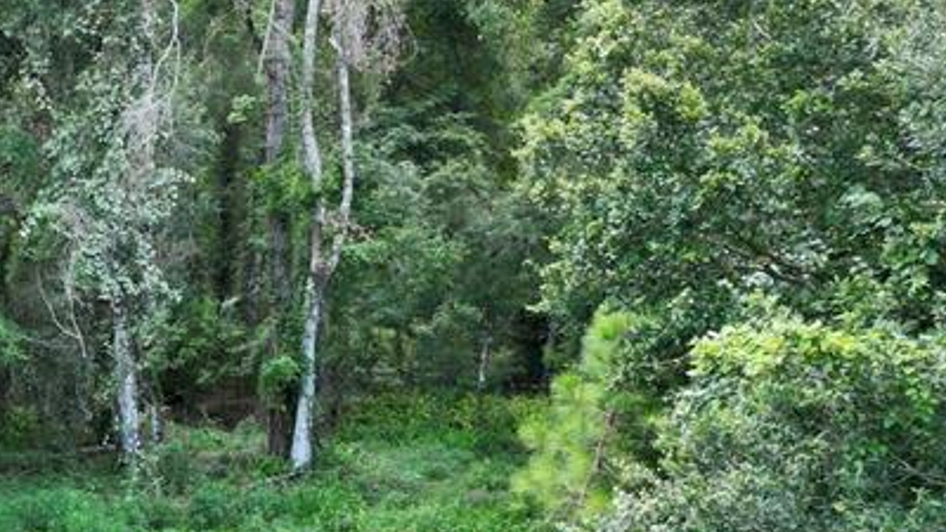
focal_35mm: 67
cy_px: 376
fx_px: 1681
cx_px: -151
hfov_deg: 28.0
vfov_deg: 17.9
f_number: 1.7
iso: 150
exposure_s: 1/160
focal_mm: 6.72
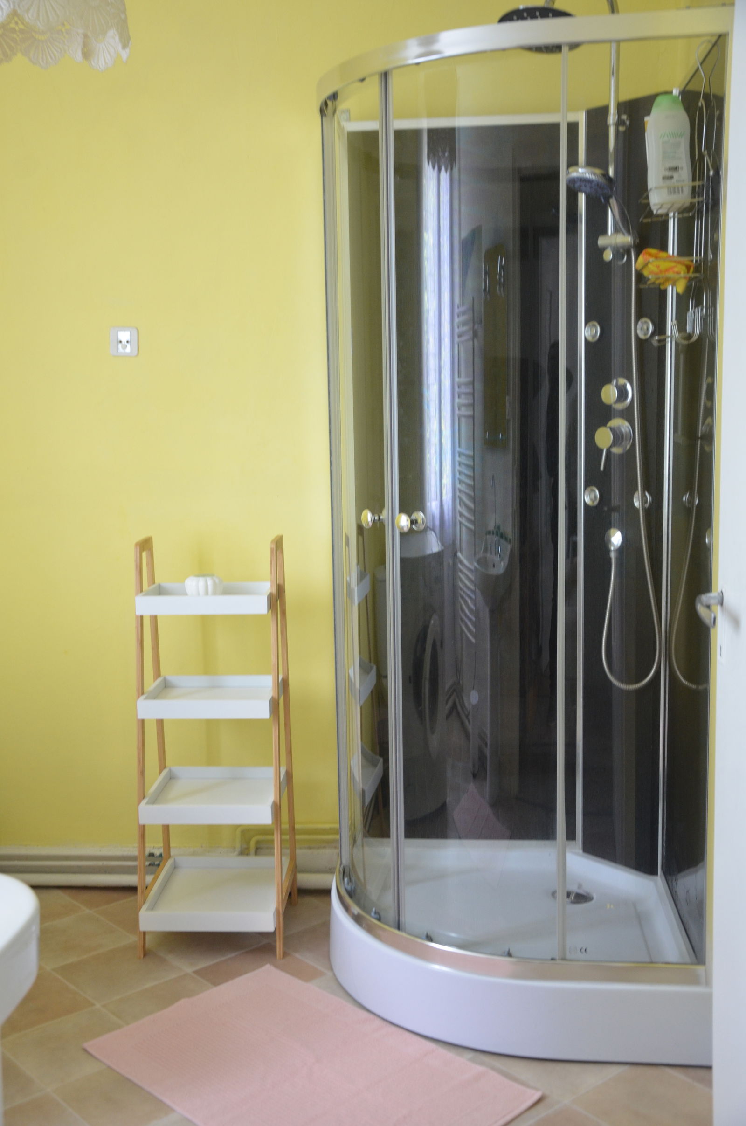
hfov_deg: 31.8
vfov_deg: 46.5
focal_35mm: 42
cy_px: 563
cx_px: 373
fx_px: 1311
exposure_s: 1/25
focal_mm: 28
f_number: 4
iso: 800
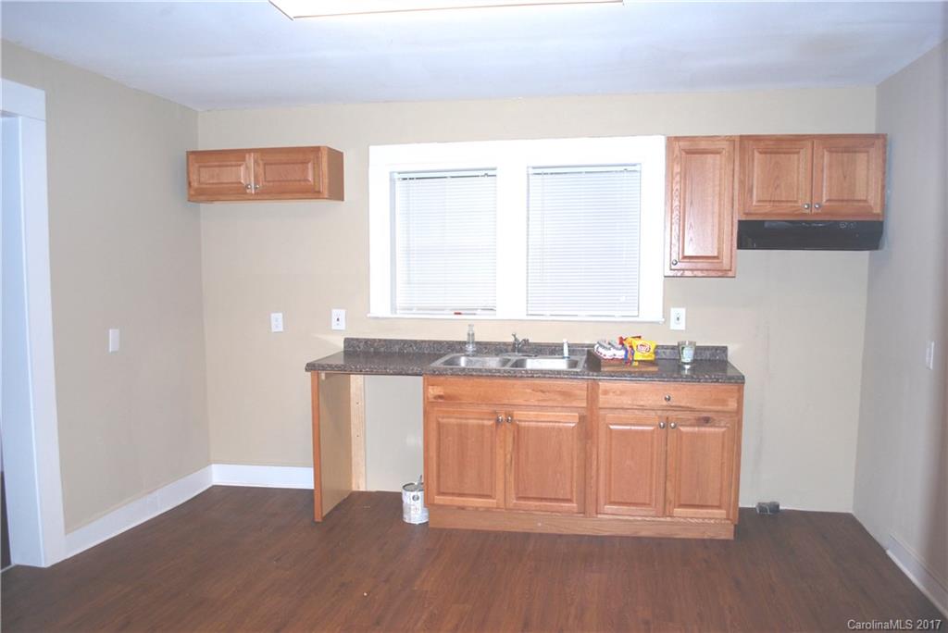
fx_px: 711
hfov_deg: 67.4
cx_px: 474
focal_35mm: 27
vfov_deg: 48.0
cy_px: 316
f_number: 3.5
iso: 200
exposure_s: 1/60
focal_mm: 18
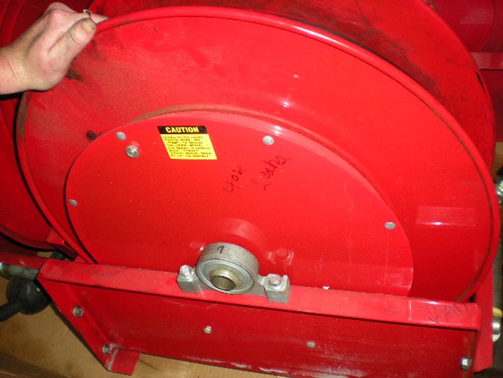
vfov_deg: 37.7
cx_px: 252
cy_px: 189
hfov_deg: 49.0
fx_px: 552
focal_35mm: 38
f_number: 3.1
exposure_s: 1/60
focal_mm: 6.3
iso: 99
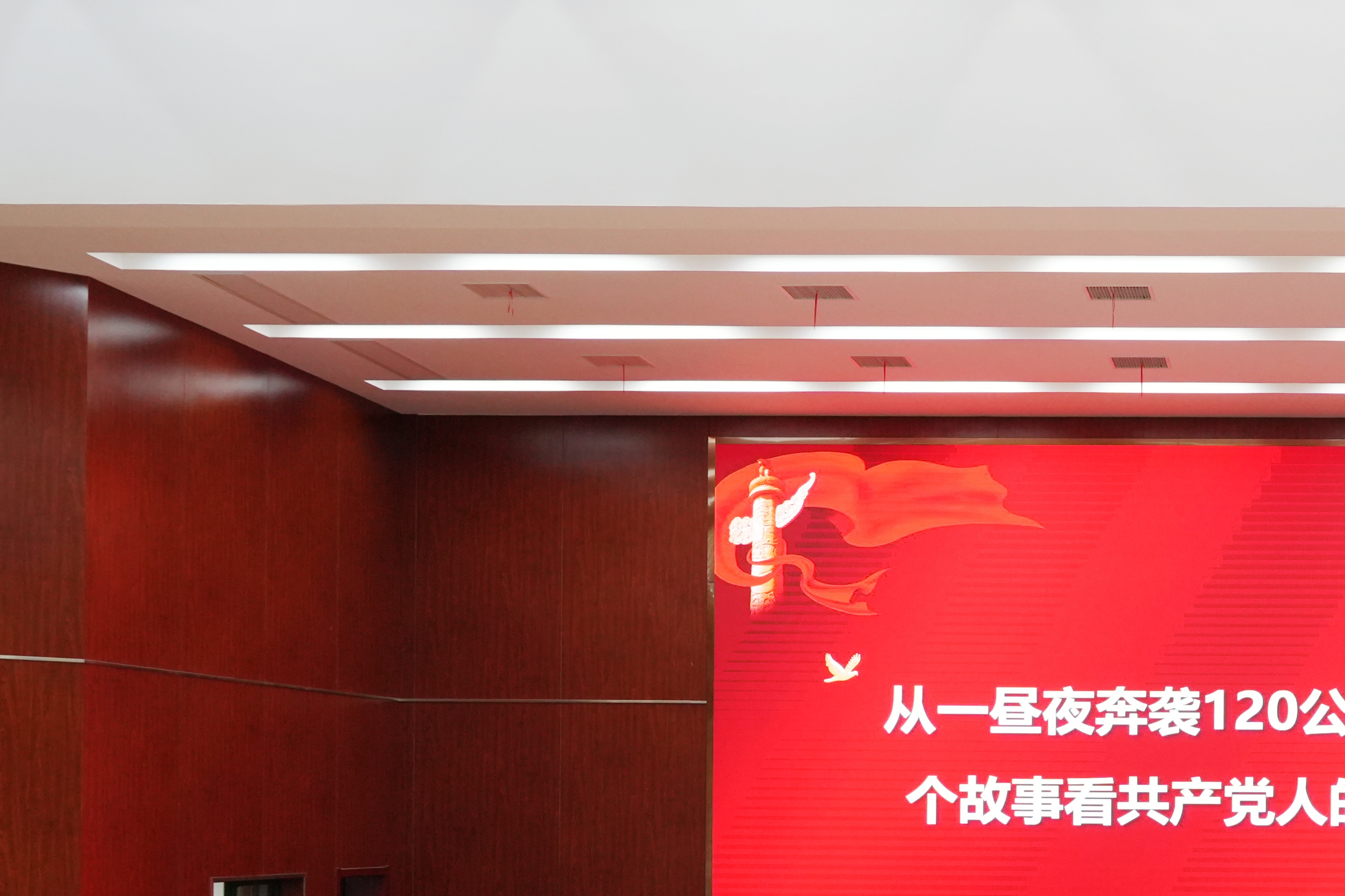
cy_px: 806
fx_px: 2241
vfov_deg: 22.1
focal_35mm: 60
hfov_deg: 31.3
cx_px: 1292
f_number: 6.3
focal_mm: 27
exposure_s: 1/125
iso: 1600
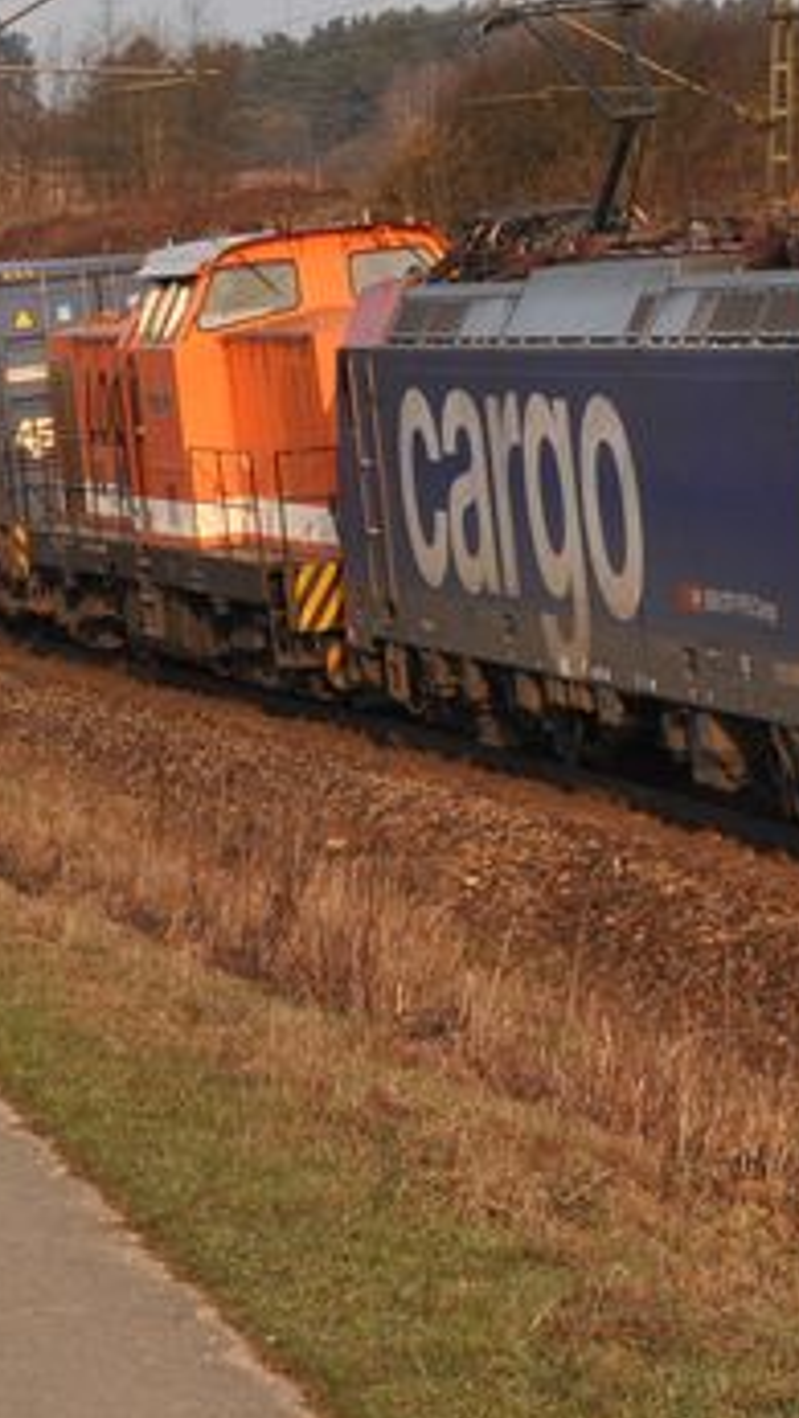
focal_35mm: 163
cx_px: 262
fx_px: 6113
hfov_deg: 7.5
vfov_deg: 13.1
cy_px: 172
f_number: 8
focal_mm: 35
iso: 400
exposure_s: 1/500
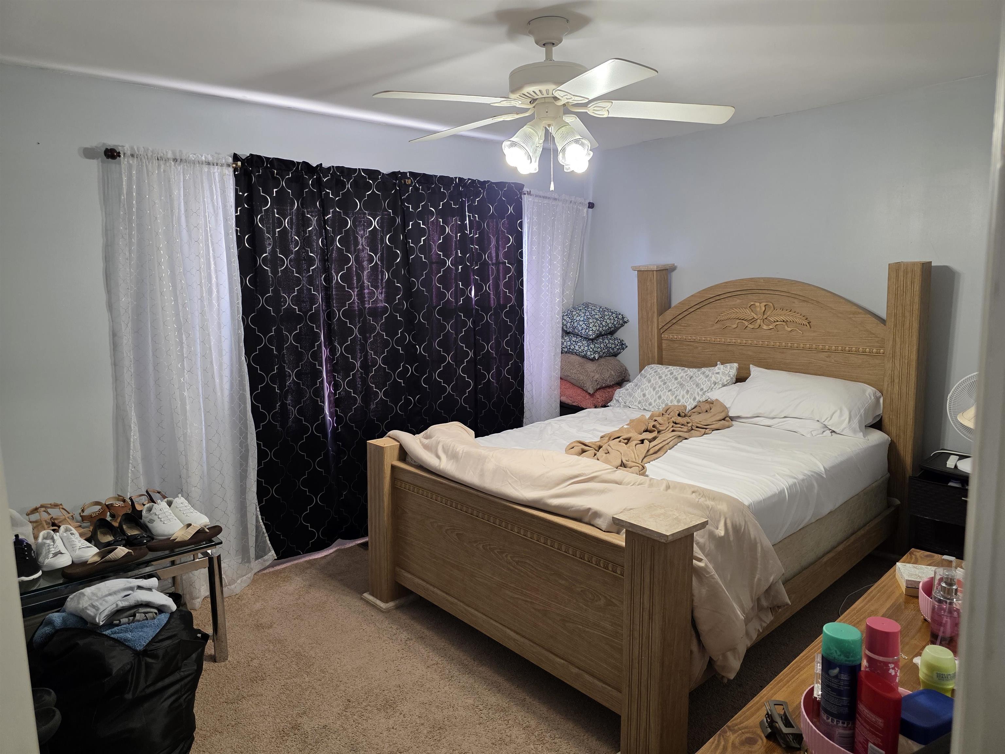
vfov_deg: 58.9
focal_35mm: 23
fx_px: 668
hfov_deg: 73.9
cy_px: 377
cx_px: 502
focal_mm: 6.3
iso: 250
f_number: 1.7
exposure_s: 1/120
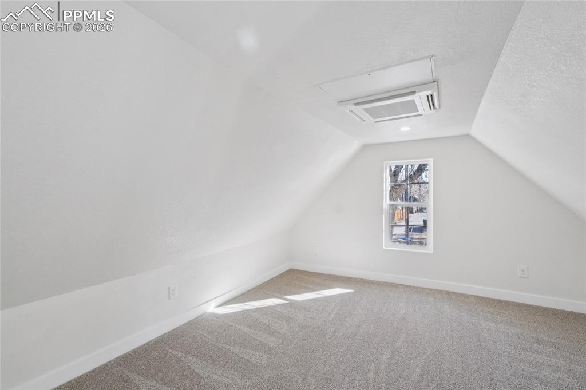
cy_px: 195
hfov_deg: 100.4
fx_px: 244
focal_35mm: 15
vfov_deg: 77.3
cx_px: 293
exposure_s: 1/40
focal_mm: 10
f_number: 8
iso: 800
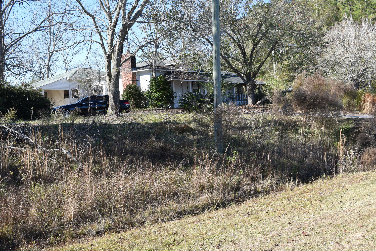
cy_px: 126
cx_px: 188
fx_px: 454
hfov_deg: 45.0
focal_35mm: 44
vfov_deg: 30.8
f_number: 8
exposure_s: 1/250
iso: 250
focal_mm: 29
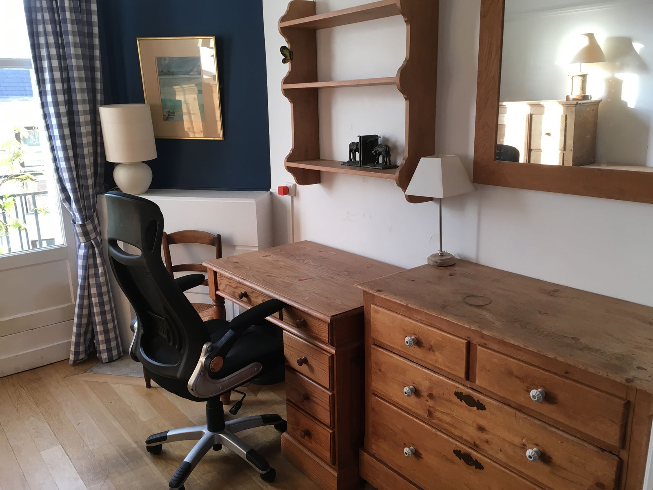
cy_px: 245
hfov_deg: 61.7
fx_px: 547
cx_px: 326
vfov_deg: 48.2
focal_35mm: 29
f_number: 2.2
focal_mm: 4.15
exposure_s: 1/33
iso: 25
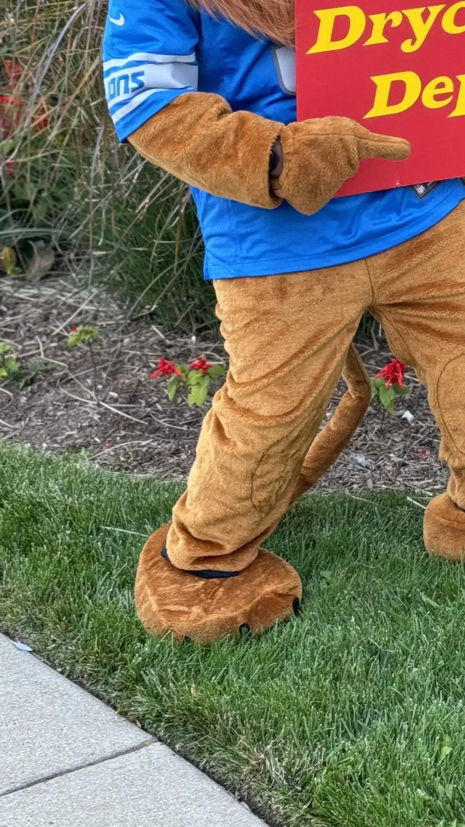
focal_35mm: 94
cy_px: 199
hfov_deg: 12.8
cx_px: 354
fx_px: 2060
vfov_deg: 22.5
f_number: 1.78
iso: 50
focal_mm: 6.86
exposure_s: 1/174
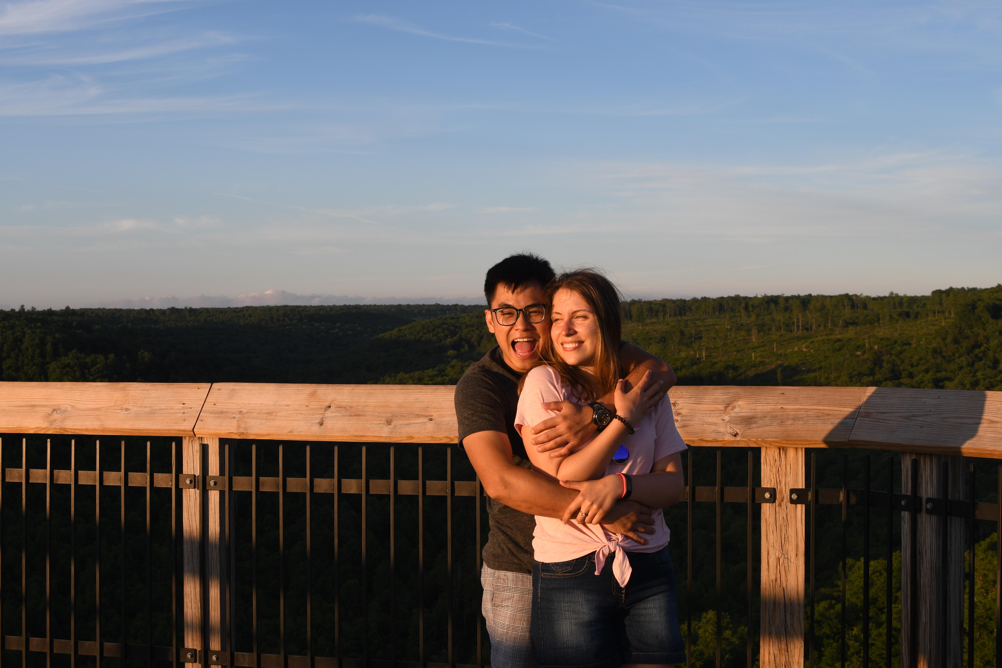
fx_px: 1447
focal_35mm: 52
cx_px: 501
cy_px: 334
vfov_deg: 26.0
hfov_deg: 38.2
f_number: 9
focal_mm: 35
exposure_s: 1/100
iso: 100
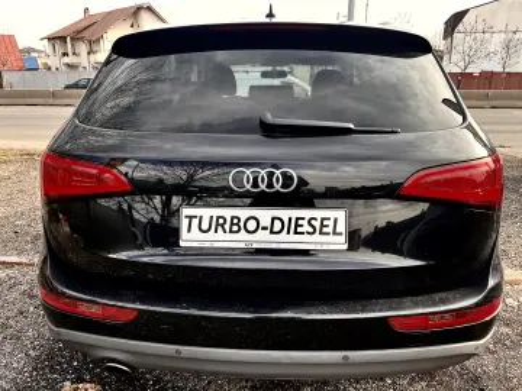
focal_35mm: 26
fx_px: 392
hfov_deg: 67.3
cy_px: 196
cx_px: 261
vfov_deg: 53.1
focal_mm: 5.1
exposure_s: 1/400
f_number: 1.6
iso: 50
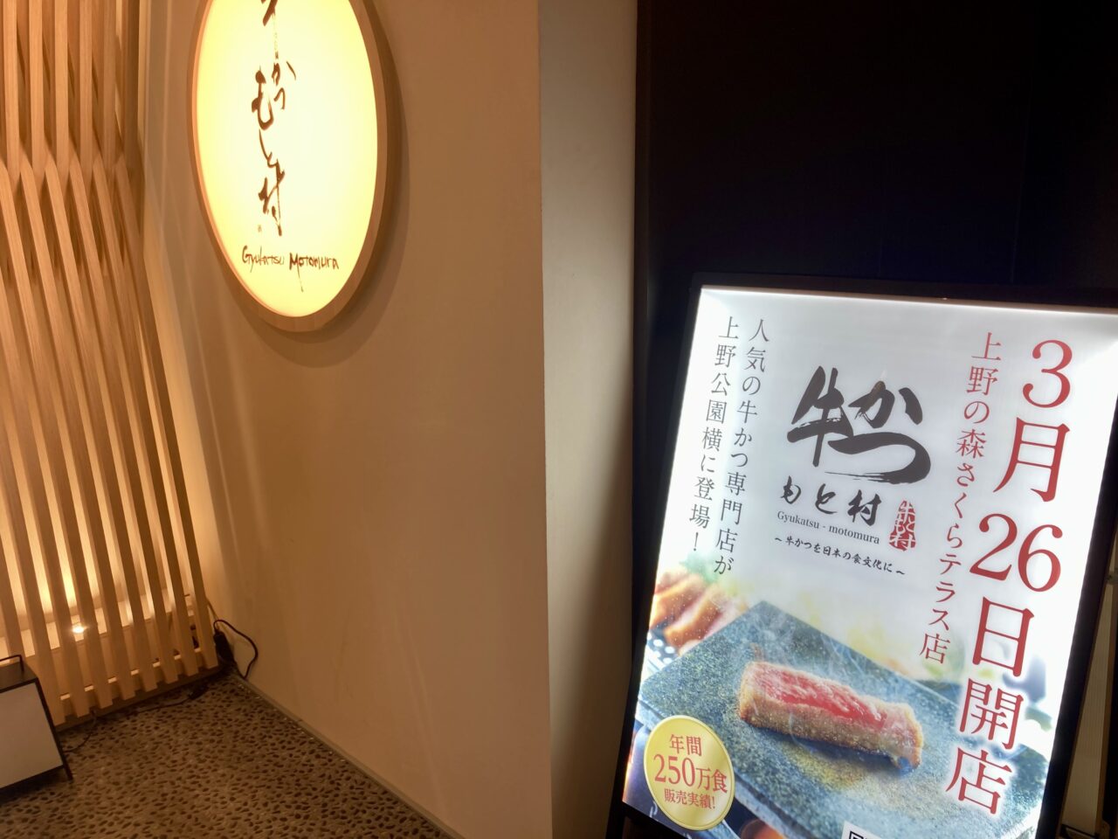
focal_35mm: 28
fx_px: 904
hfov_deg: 63.4
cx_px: 559
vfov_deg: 49.7
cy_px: 420
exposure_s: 1/100
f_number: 1.8
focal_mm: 3.99
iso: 25
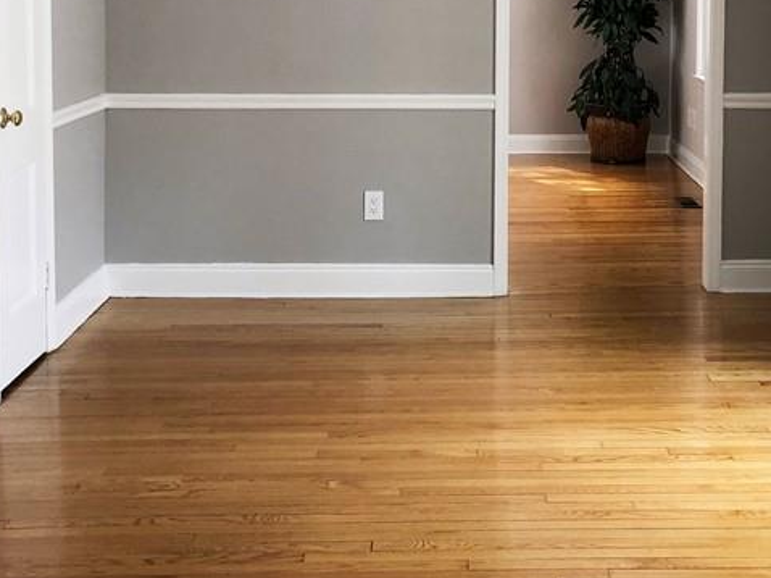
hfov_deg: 32.0
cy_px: 53
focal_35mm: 60
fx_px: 1336
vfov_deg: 23.7
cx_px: 500
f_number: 1.8
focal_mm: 3.99
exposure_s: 1/40
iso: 25
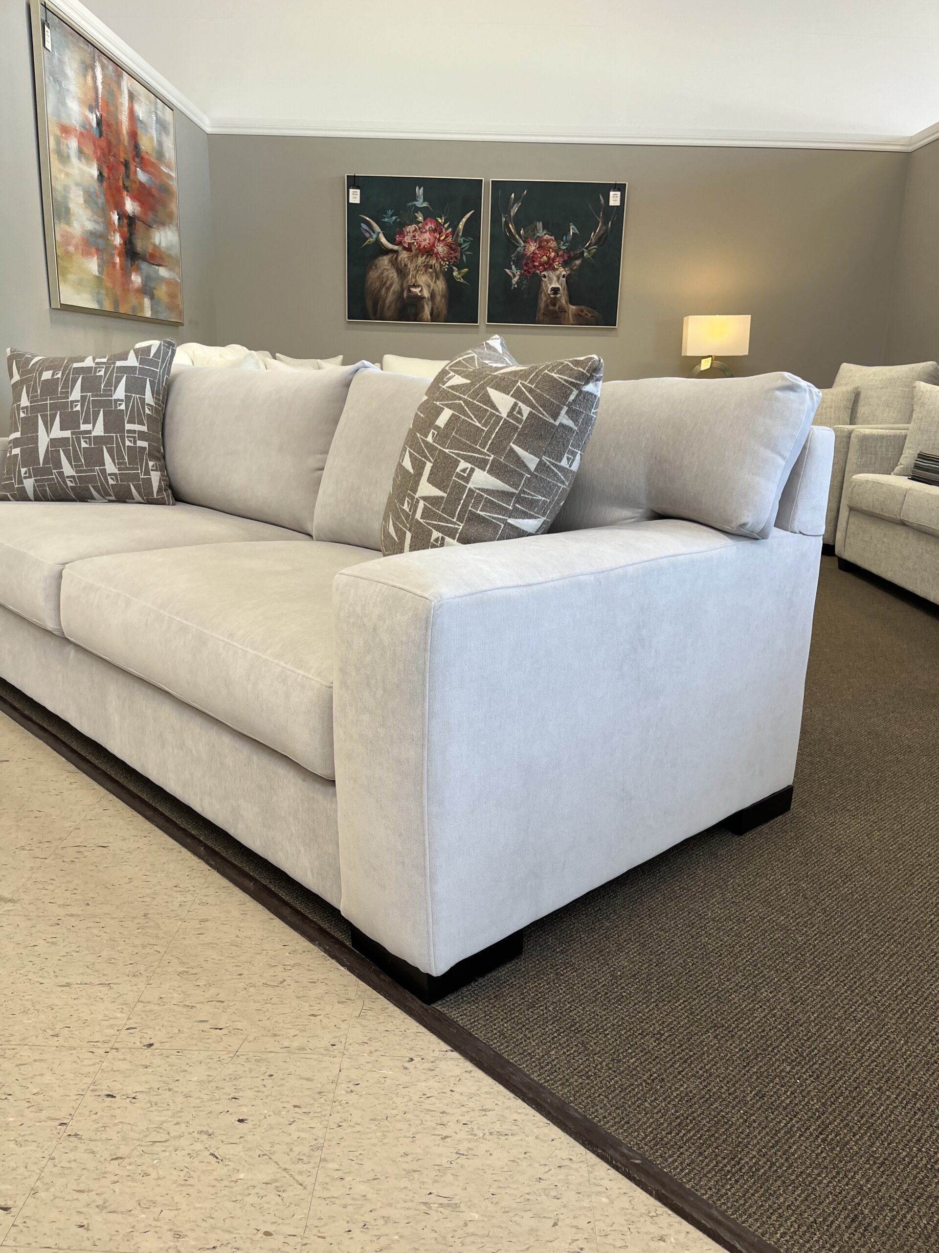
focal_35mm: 26
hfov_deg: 53.1
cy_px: 626
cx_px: 470
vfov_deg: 67.3
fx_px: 940
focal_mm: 5.1
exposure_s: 1/120
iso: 80
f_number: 1.6
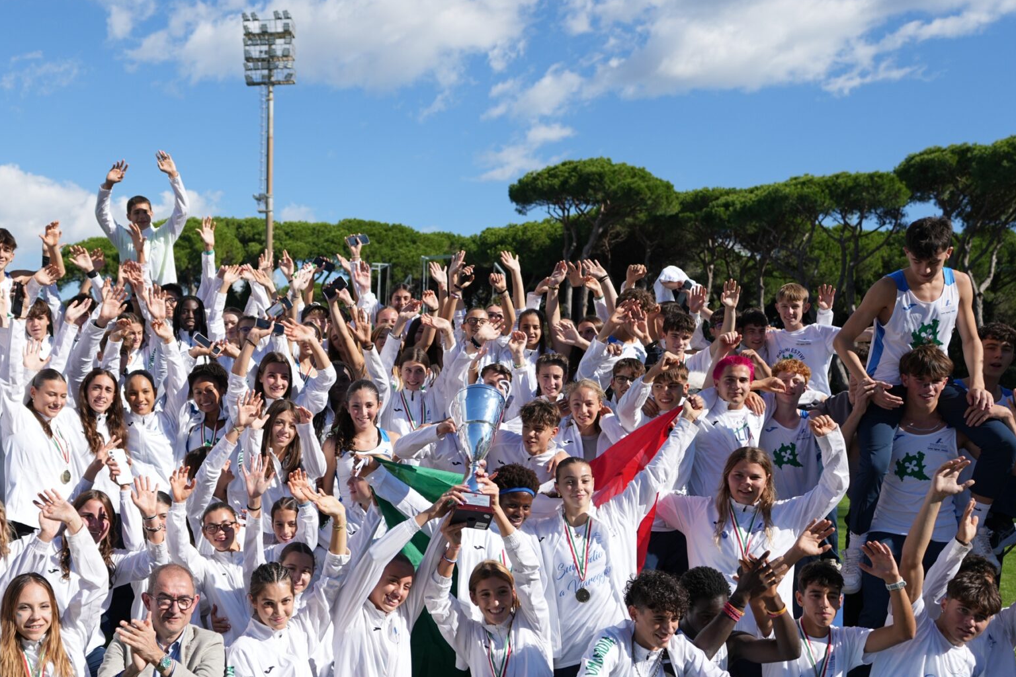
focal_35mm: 40
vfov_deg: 33.1
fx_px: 1129
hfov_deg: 47.4
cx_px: 316
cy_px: 445
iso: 100
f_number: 2.8
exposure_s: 1/2000
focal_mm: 24
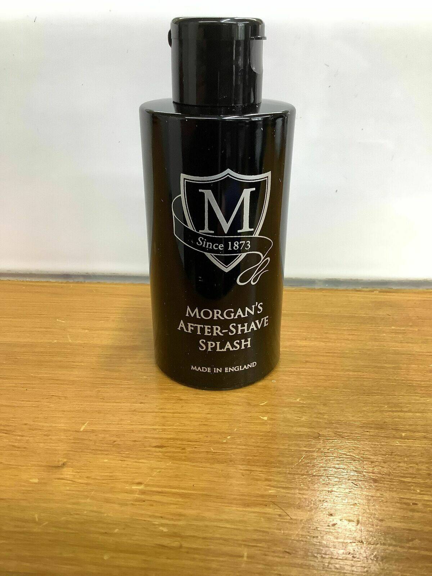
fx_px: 516
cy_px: 288
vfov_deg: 58.4
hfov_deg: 45.4
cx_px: 216
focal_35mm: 31
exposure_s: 1/60
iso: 160
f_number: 2.4
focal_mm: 3.3
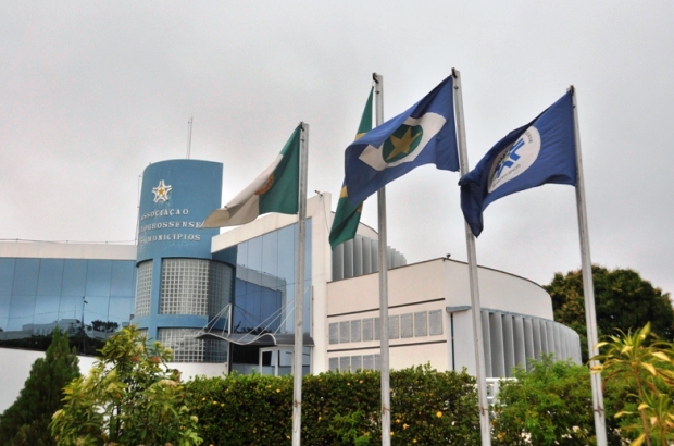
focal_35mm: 33
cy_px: 223
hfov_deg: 57.3
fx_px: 616
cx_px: 337
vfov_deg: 39.8
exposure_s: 1/2000
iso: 400
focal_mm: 22
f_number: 5.6
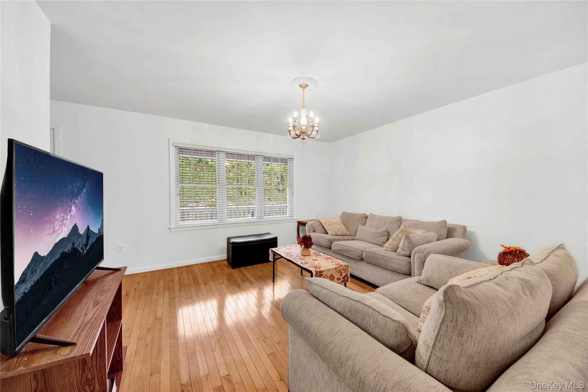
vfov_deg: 90.0
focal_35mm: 12
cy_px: 196
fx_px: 196
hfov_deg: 112.6
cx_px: 294
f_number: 8
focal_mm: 8
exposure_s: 2.5
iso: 100
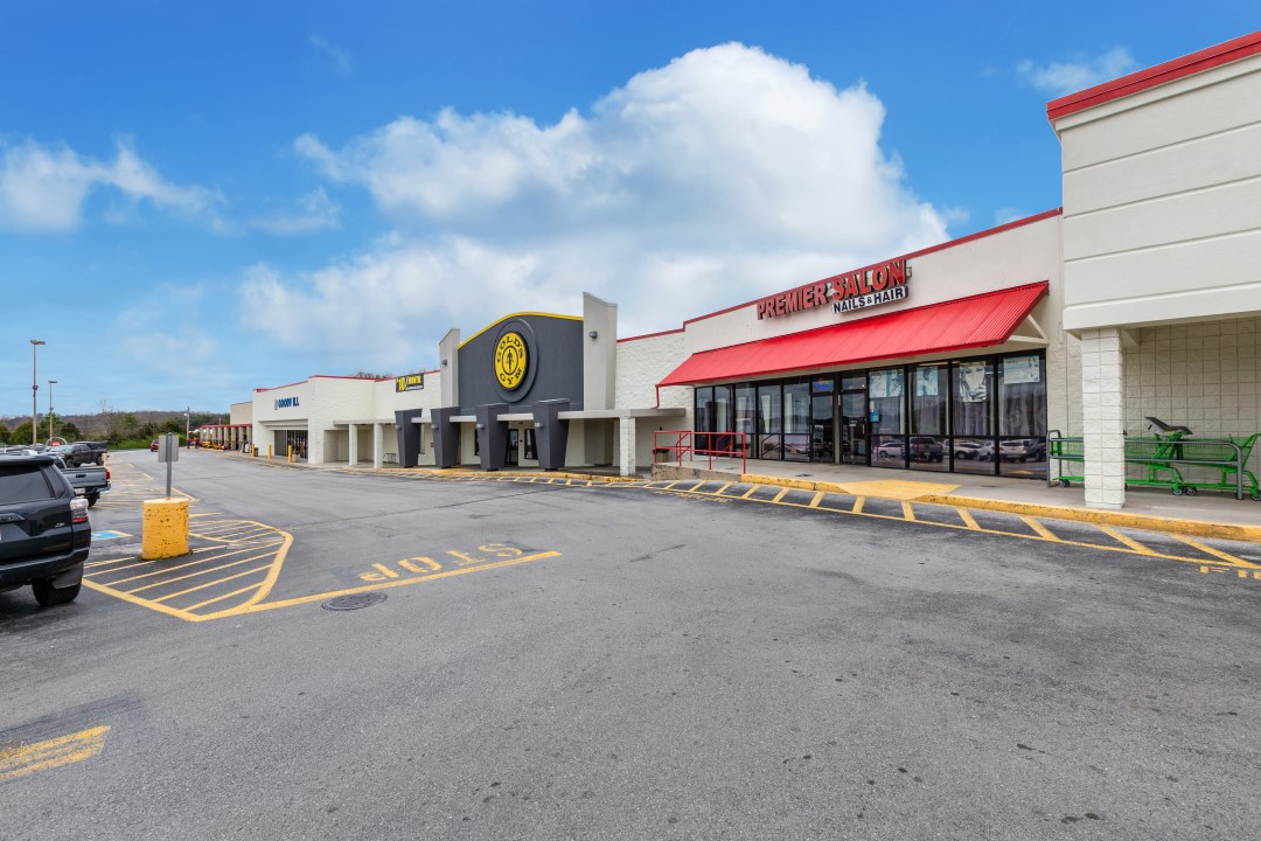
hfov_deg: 100.4
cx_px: 630
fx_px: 525
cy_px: 420
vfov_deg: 77.3
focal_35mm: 15
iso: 100
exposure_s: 1/160
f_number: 8
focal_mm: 10
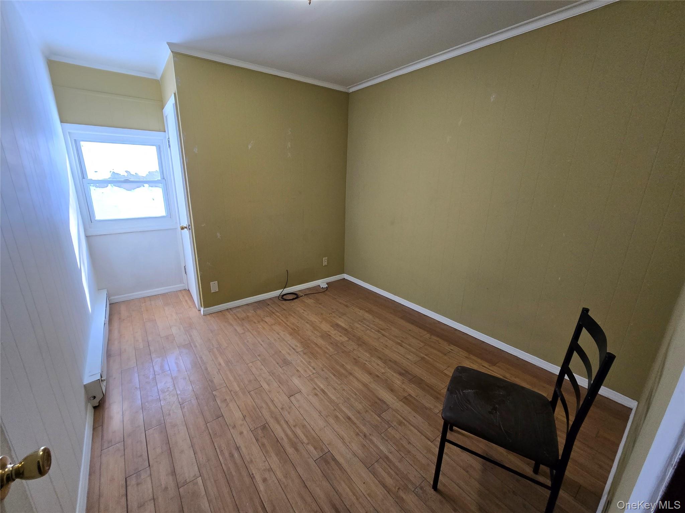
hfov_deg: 106.2
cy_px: 256
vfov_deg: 89.9
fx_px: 257
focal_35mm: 13
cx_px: 342
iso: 200
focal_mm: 2.2
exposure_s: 1/60
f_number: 2.2
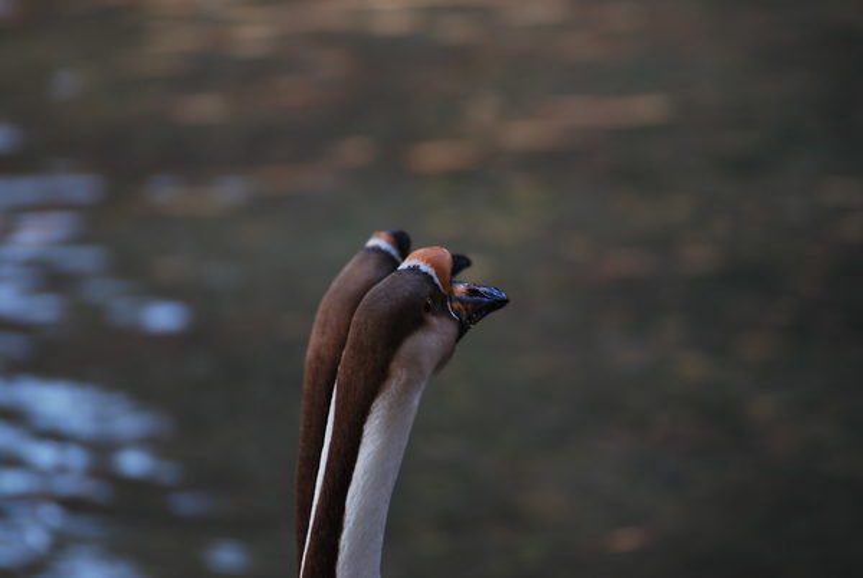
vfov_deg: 4.4
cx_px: 432
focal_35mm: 315
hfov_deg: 6.5
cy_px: 289
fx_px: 7562
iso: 100
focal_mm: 210
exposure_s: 1/25
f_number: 5.3
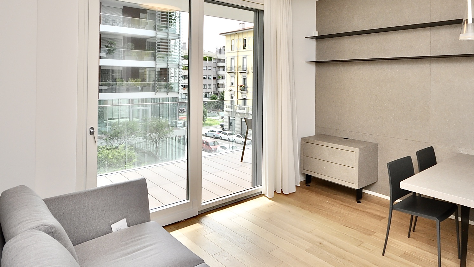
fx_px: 311
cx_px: 310
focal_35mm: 25
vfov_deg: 44.9
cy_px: 68
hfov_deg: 72.7
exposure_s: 1/160
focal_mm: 11
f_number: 6.3
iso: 200
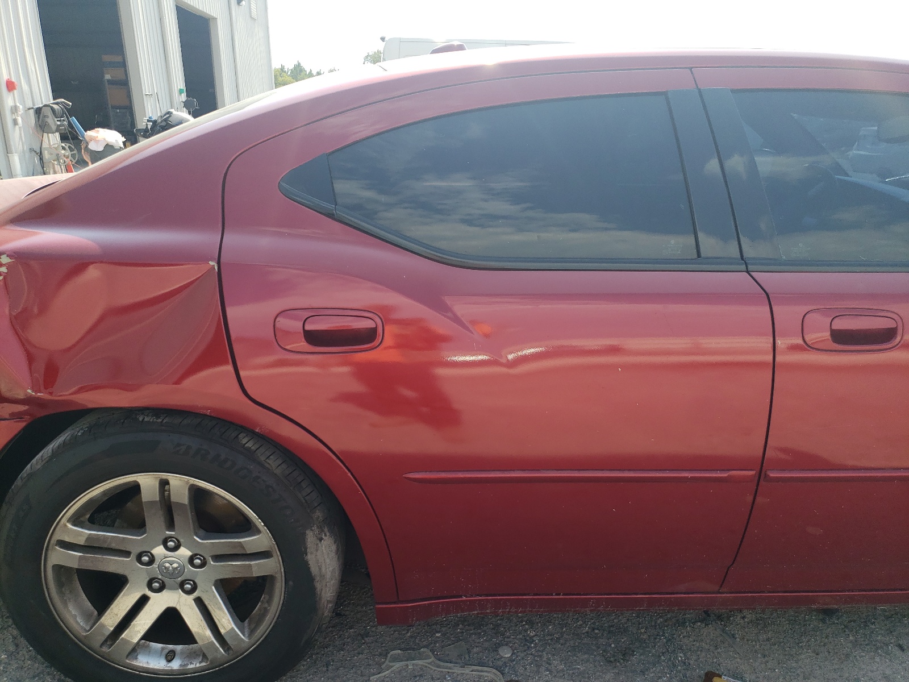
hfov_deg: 67.3
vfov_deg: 53.1
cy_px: 341
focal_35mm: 26
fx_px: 683
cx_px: 454
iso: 50
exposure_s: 1/1111
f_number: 1.5
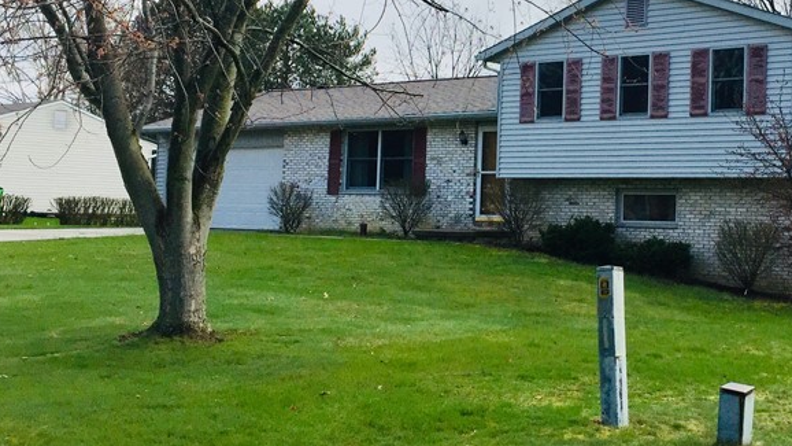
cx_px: 563
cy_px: 143
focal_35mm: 56
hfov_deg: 36.6
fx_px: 1176
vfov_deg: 21.4
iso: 32
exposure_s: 1/2198
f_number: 2.2
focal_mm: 4.15
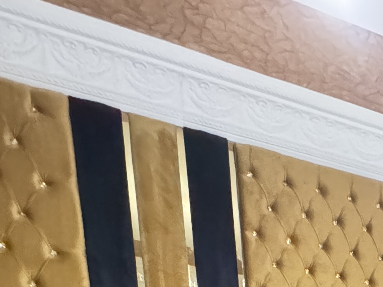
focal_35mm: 57
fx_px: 631
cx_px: 555
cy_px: 574
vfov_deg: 17.9
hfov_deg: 26.1
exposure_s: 1/50
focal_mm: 2.22
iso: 1250
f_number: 2.2
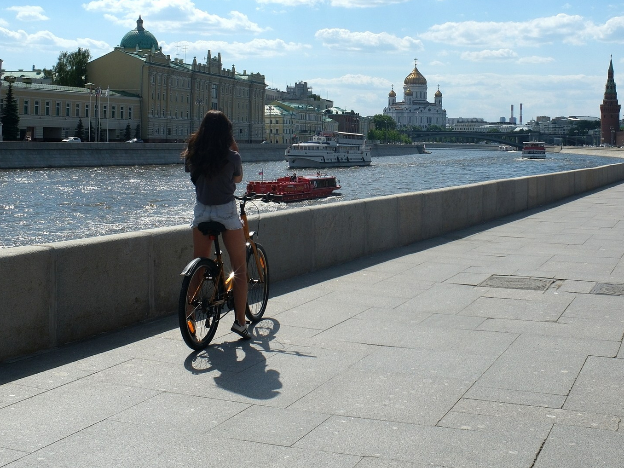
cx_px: 369
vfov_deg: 29.3
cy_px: 132
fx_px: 883
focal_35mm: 49
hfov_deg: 38.8
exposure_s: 1/2000
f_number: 7.1
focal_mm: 18
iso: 320
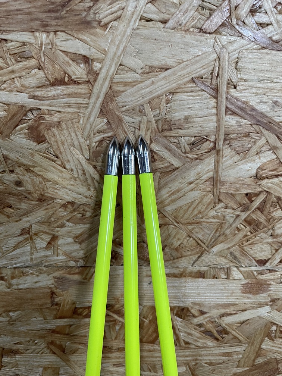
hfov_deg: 53.1
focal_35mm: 26
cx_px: 141
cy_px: 188
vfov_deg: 67.3
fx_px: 282
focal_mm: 4.2
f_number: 1.6
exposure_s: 1/60
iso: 250
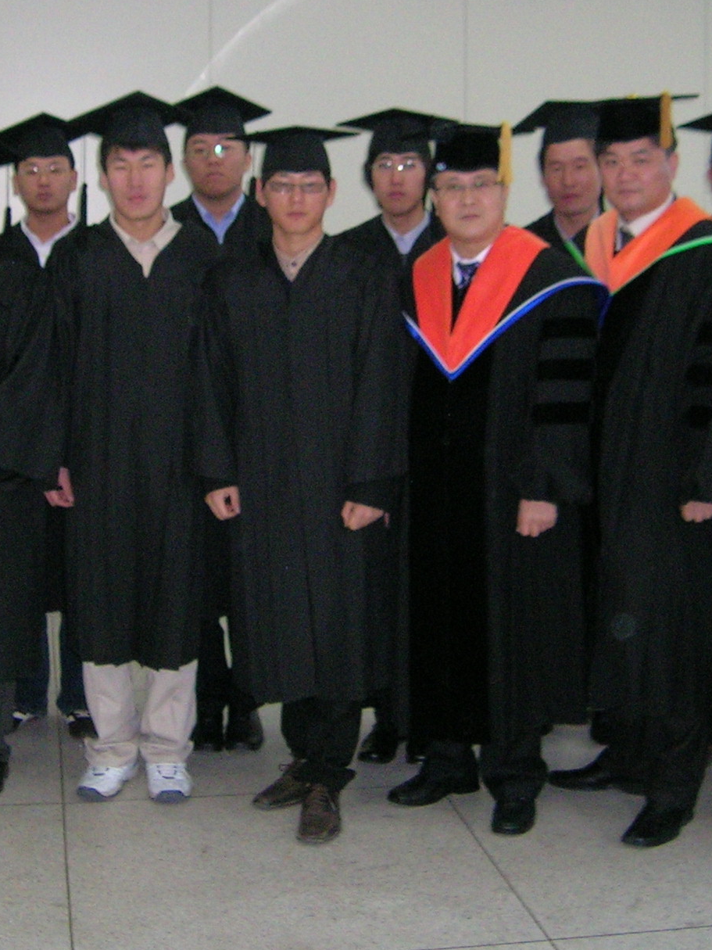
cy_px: 366
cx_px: 245
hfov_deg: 24.7
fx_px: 1618
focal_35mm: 59
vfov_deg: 32.6
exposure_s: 1/60.1
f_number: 2.8
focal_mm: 5.4
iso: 200
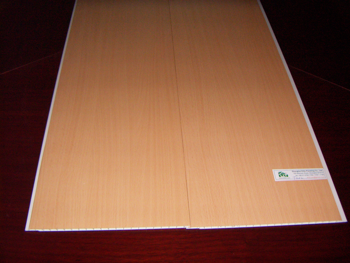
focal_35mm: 36
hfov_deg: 51.4
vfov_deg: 39.7
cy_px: 132
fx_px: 364
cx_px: 175
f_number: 6.7
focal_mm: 4.7
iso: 200
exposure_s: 1/50
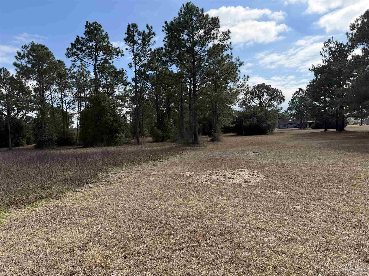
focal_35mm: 24
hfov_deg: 71.6
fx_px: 256
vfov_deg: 56.8
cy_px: 138
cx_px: 184
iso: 100
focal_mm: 6.76
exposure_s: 1/3953
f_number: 1.78
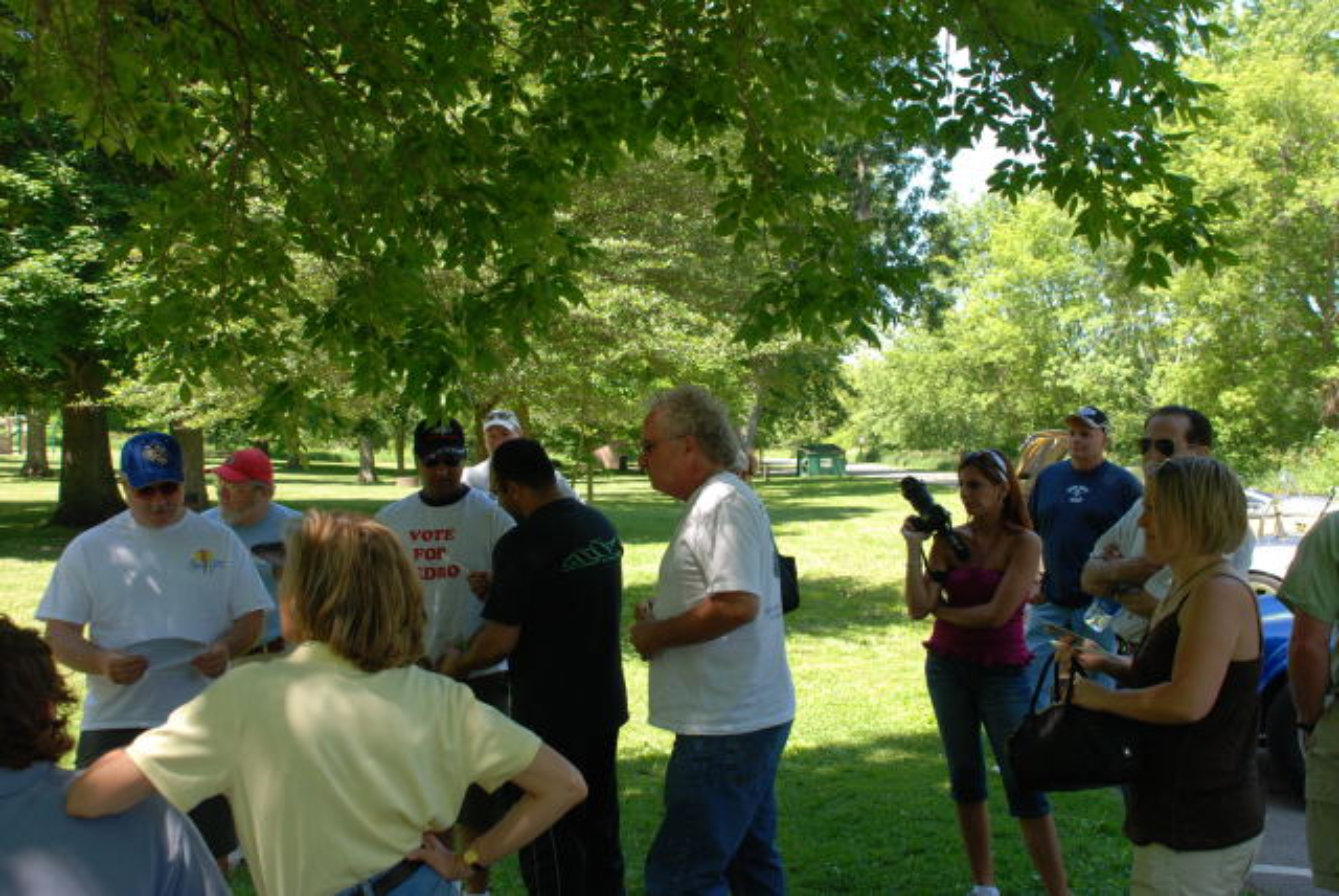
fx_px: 1452
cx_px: 670
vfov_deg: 34.3
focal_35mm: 39
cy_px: 448
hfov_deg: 49.5
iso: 180
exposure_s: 1/125
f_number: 5.6
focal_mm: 26
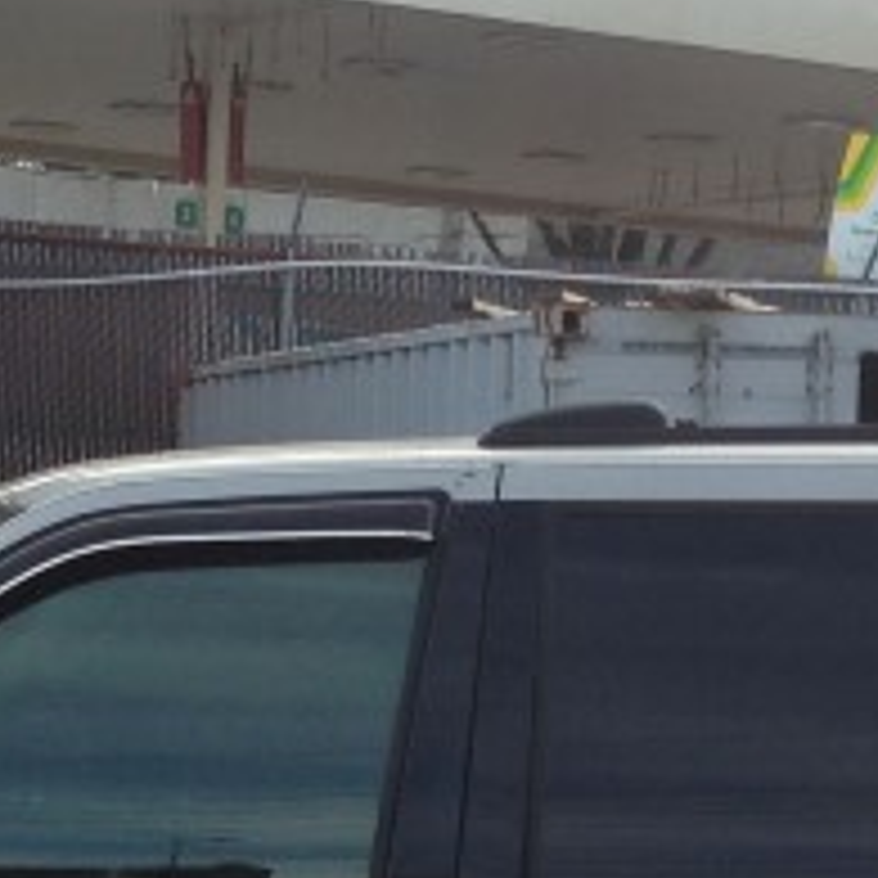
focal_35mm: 153
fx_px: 4391
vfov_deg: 11.2
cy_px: 1108
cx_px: 405
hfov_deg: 11.4
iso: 50
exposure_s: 1/723
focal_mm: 4.12
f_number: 2.4
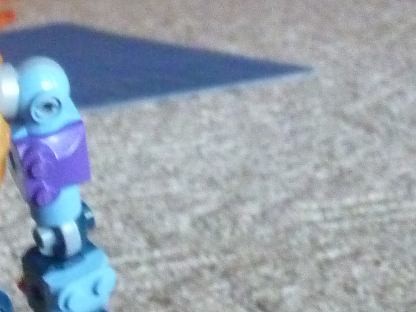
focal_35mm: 133
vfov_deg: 10.8
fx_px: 1599
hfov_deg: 14.3
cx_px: -93
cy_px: 452
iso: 800
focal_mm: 5.5
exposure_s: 1/30
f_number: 2.8
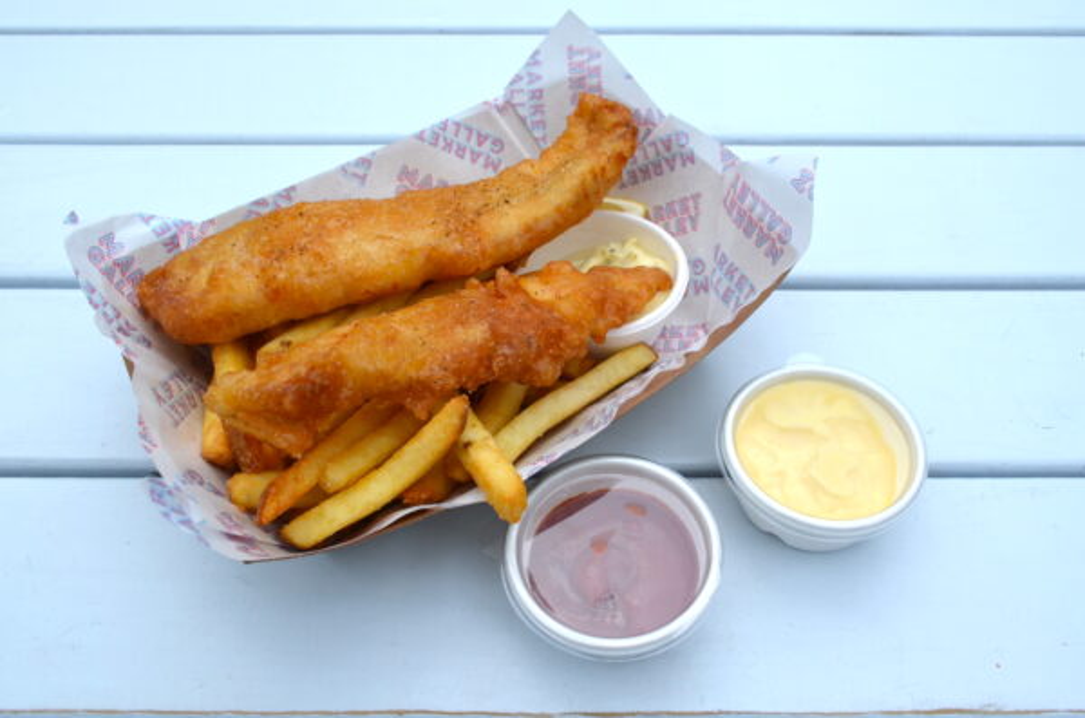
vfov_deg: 39.8
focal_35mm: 33
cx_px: 542
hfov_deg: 57.3
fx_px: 992
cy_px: 359
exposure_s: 1/60
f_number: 8
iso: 125
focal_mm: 22
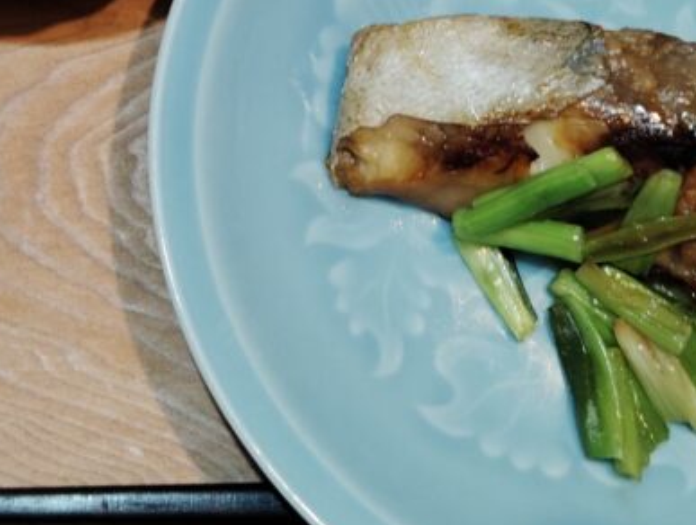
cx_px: 144
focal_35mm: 74
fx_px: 1491
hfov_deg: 25.8
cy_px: -58
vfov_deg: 19.1
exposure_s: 1/50
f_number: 1.8
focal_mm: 4.22
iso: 603
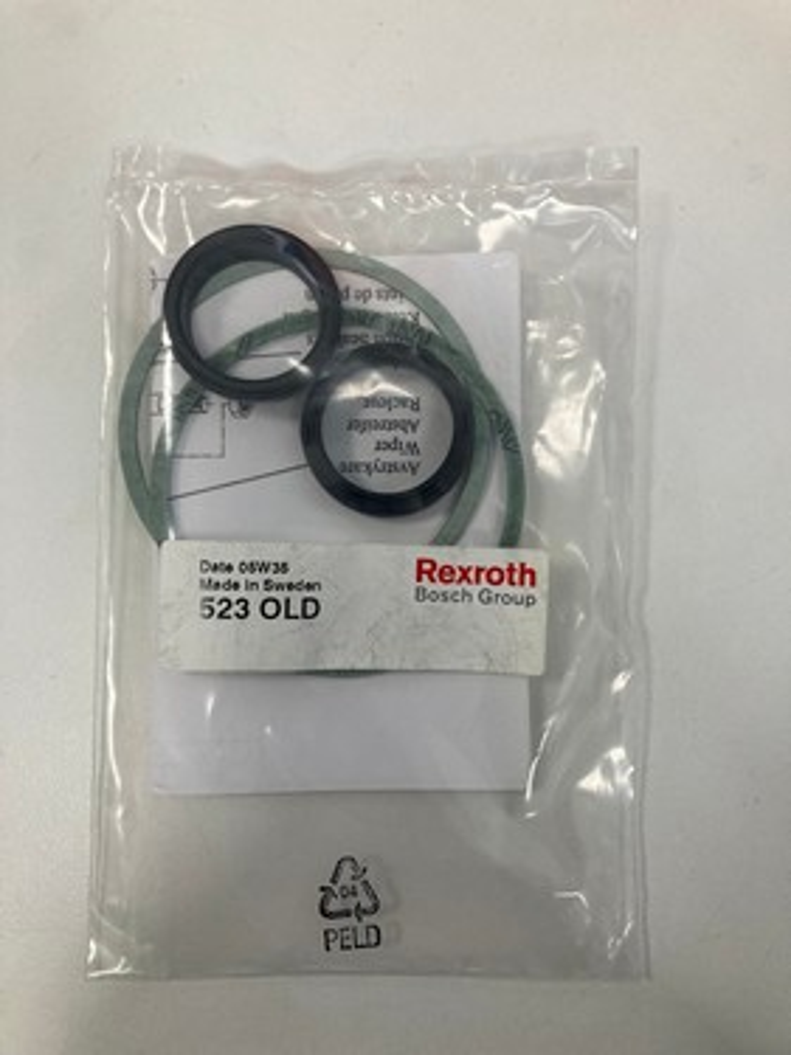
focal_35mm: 28
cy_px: 528
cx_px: 396
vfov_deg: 63.5
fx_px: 854
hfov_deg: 49.7
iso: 80
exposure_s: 1/100
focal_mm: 3.99
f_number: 1.8
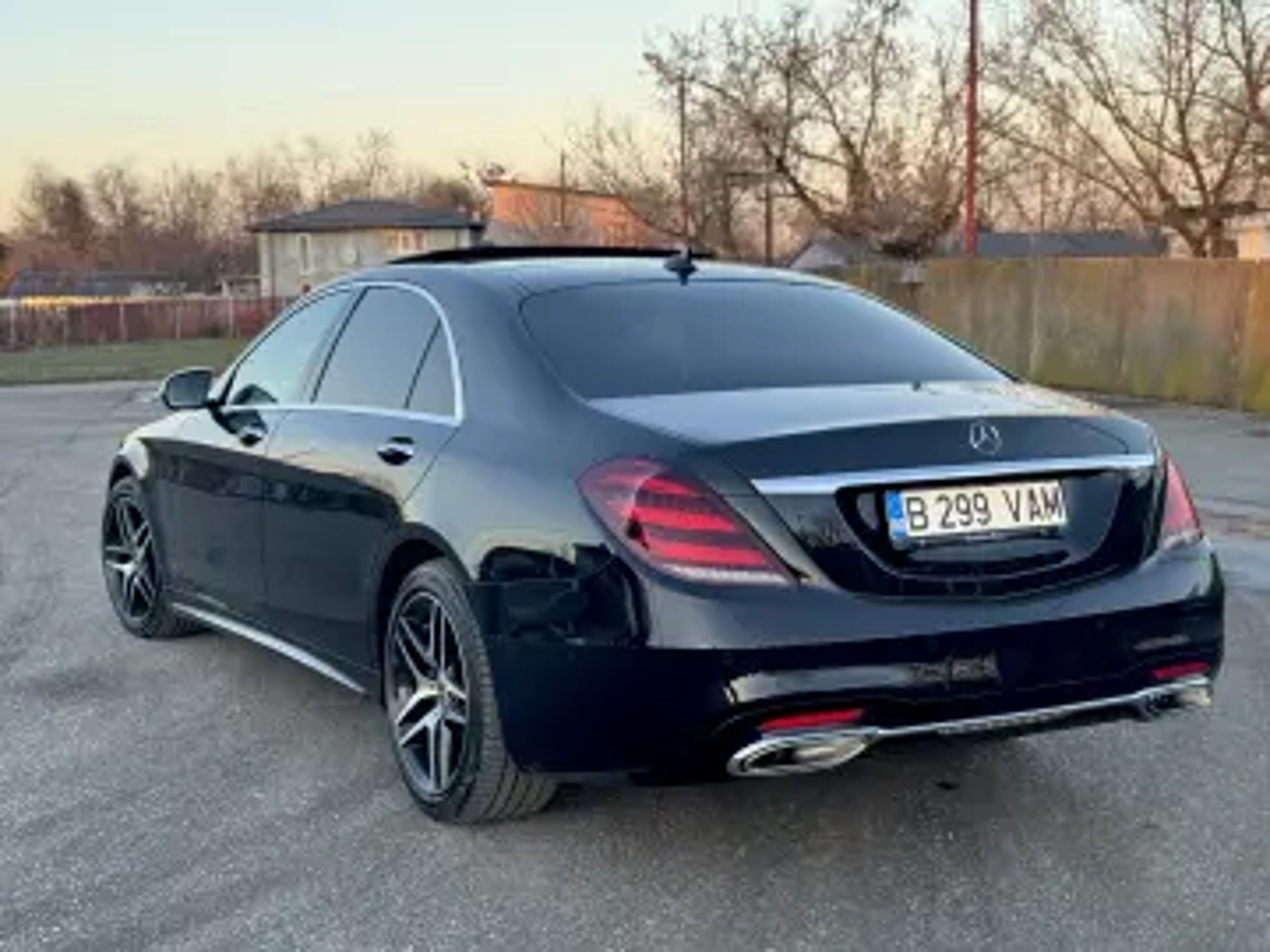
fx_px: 1761
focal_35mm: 48
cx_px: 635
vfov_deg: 30.3
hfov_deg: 39.7
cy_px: 476
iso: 50
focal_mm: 6.76
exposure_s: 1/152
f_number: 1.78
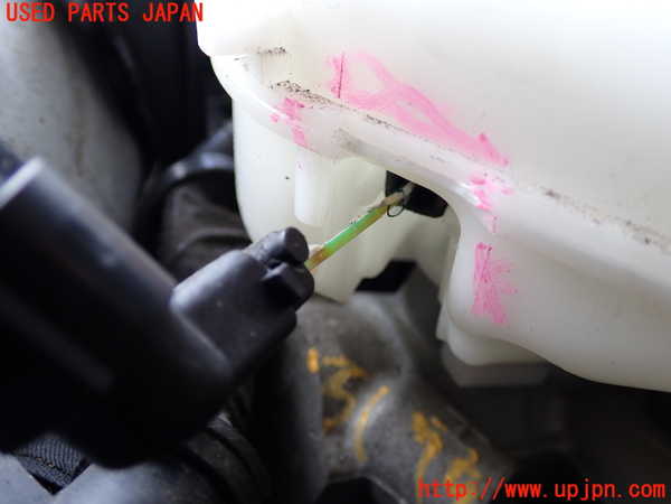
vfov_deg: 37.7
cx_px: 336
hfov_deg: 49.0
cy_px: 252
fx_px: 737
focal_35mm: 38
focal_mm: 6.83
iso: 200
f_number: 2.7
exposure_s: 1/60
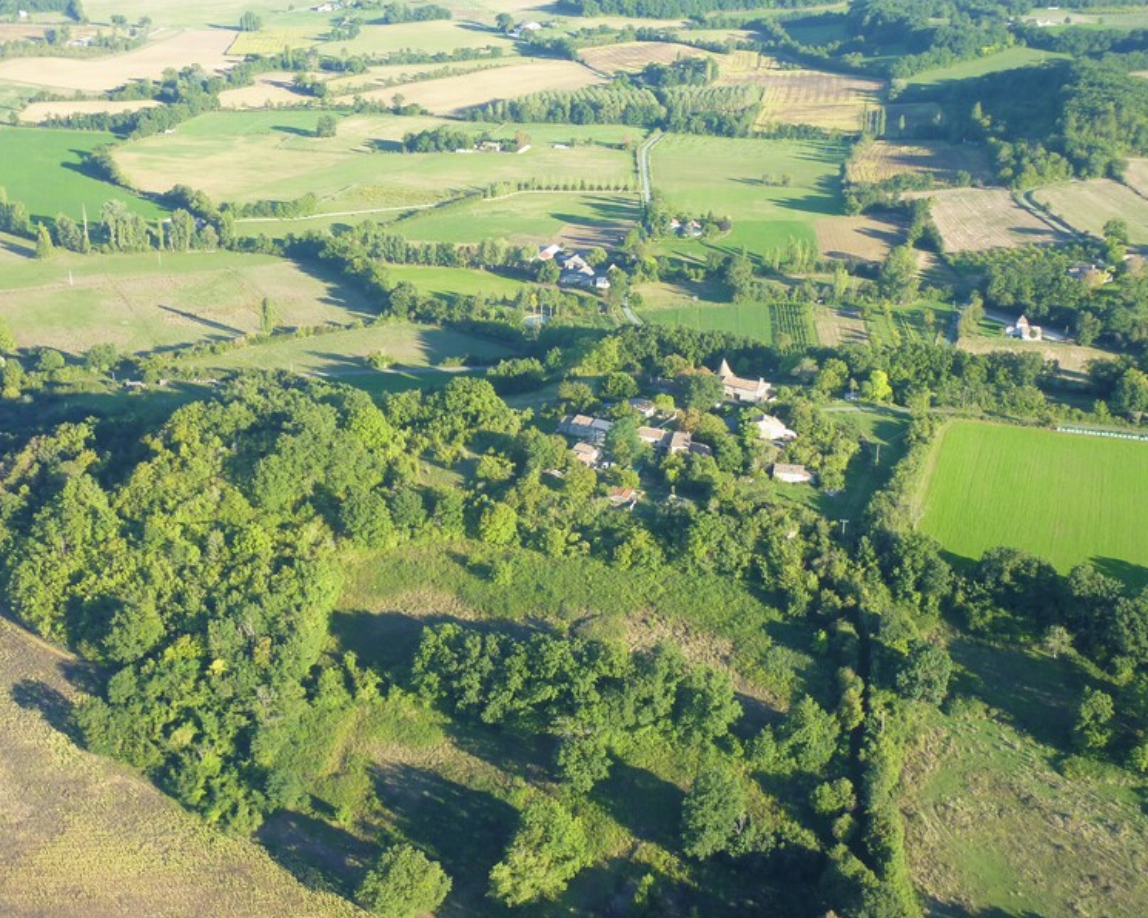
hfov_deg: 42.0
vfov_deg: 34.2
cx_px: 593
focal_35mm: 44
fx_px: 1495
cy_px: 459
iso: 160
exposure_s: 1/250
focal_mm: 6.9
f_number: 4
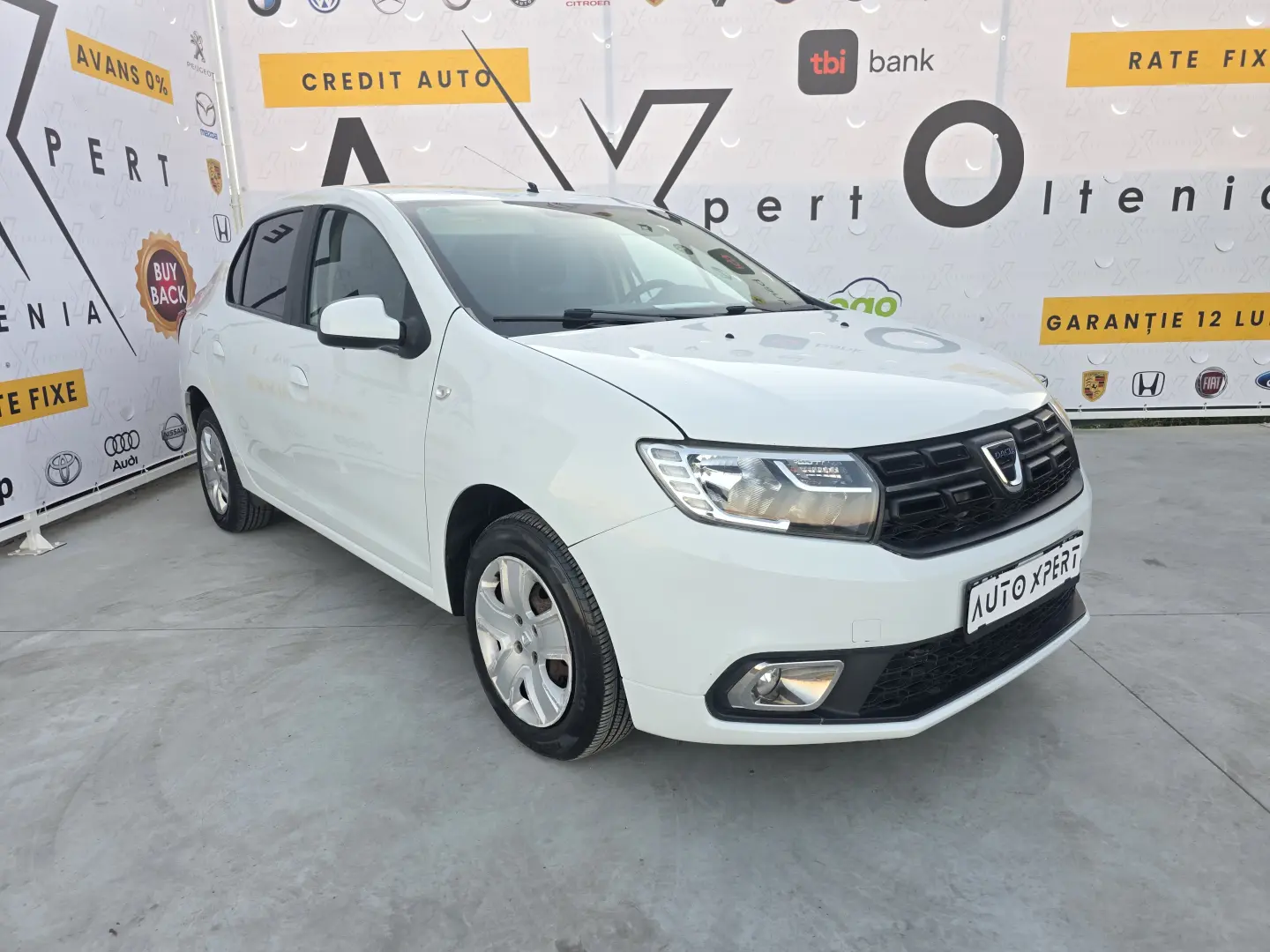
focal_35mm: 23
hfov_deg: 73.9
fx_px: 844
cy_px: 476
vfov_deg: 58.9
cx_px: 635
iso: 80
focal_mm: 6.3
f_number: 1.7
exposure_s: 1/100
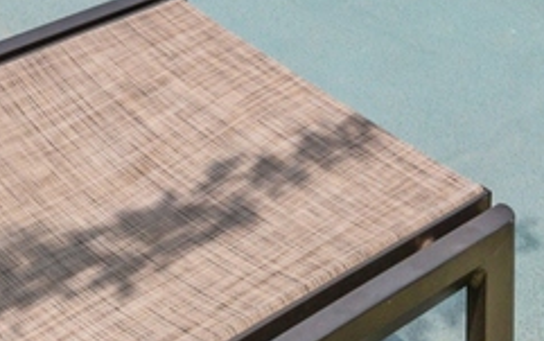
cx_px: 484
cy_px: -689
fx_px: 1424
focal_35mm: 96
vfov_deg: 10.1
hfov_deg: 21.2
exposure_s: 1/500
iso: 400
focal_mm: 14
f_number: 8
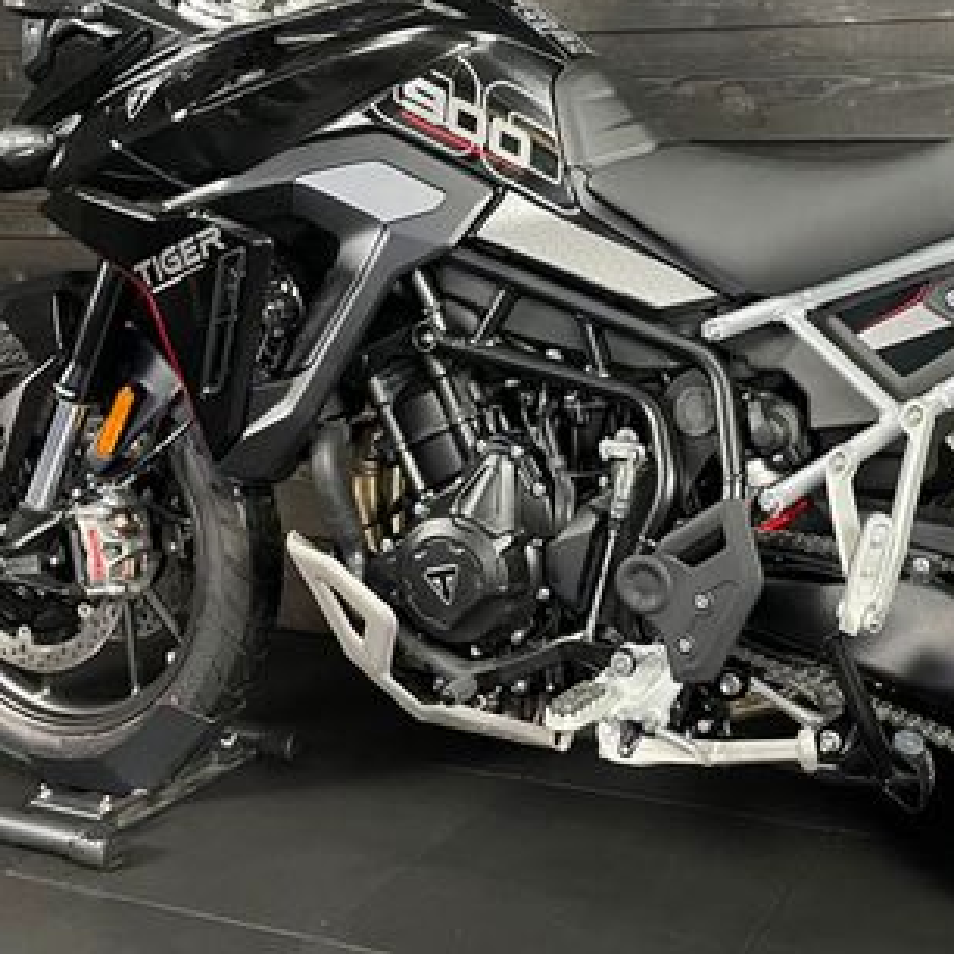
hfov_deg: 34.4
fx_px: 1497
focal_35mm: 48
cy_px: 281
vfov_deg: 34.8
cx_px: 745
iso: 640
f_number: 1.6
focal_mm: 4.2
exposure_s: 1/33
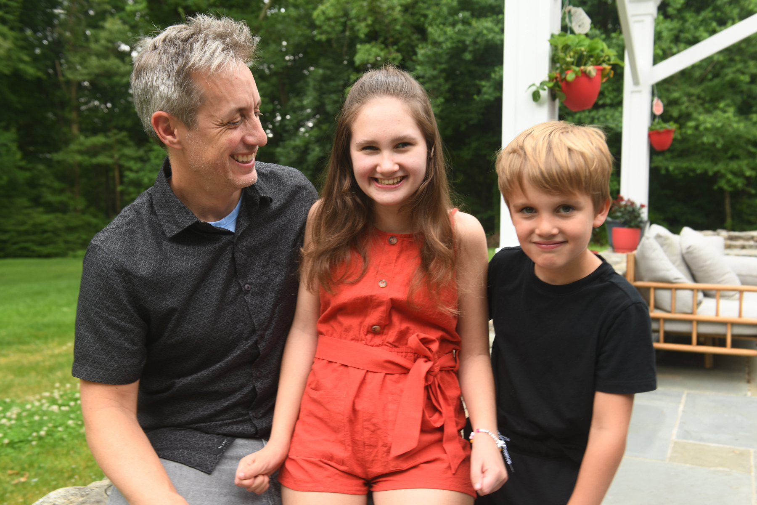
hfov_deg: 54.4
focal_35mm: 35
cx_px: 378
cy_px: 252
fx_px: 736
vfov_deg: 37.9
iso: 200
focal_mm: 35
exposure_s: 1/60
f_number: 6.3
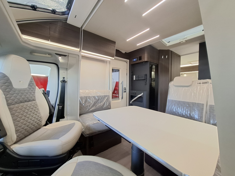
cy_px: 88
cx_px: 118
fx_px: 88
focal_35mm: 13
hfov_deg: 106.2
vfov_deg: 89.9
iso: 200
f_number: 2.2
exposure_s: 1/33
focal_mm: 1.74
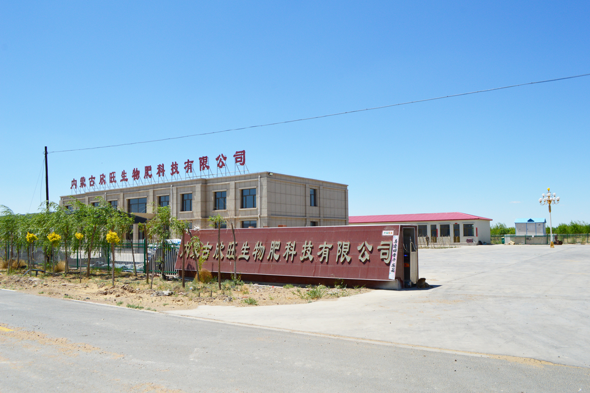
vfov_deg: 43.5
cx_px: 295
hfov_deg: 62.0
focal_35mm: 30
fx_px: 491
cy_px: 196
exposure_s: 1/500
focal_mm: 20
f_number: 11
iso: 200
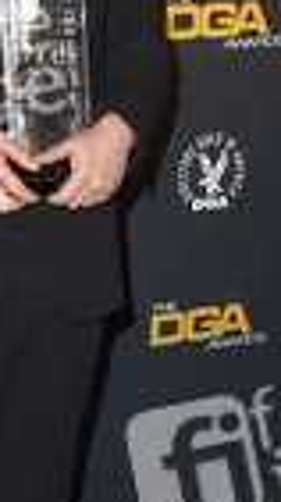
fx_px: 1501
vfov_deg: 19.0
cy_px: 271
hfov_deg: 10.6
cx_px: -12
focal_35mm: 113
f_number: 6.3
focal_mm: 38
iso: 500
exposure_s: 1/250
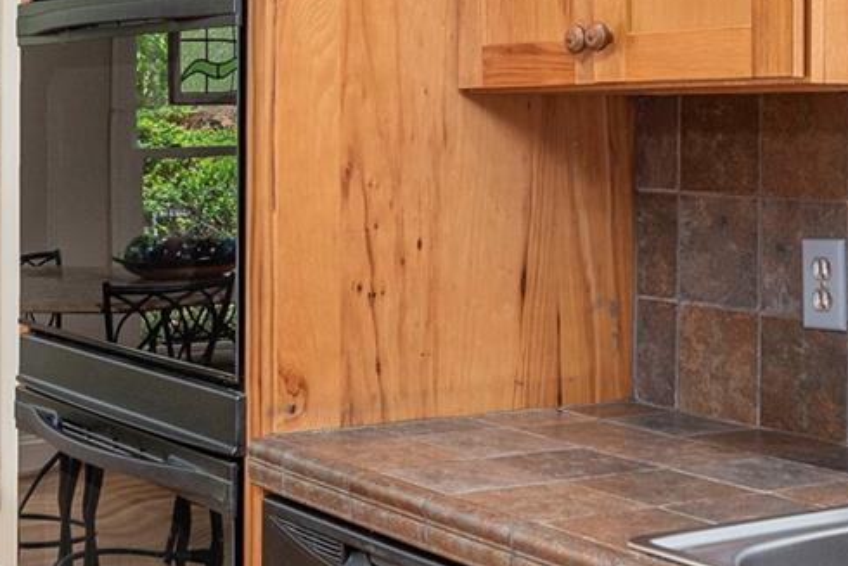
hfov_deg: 28.4
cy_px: 90
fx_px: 1673
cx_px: 348
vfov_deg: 19.0
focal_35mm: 71
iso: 320
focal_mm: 17
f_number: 7.1
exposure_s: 1/100
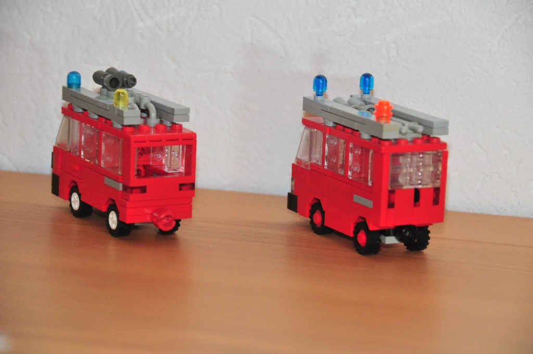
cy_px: 177
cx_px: 266
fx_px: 2329
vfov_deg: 8.7
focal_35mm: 158
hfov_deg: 13.1
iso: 1250
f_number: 5.3
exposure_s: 1/60
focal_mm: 105
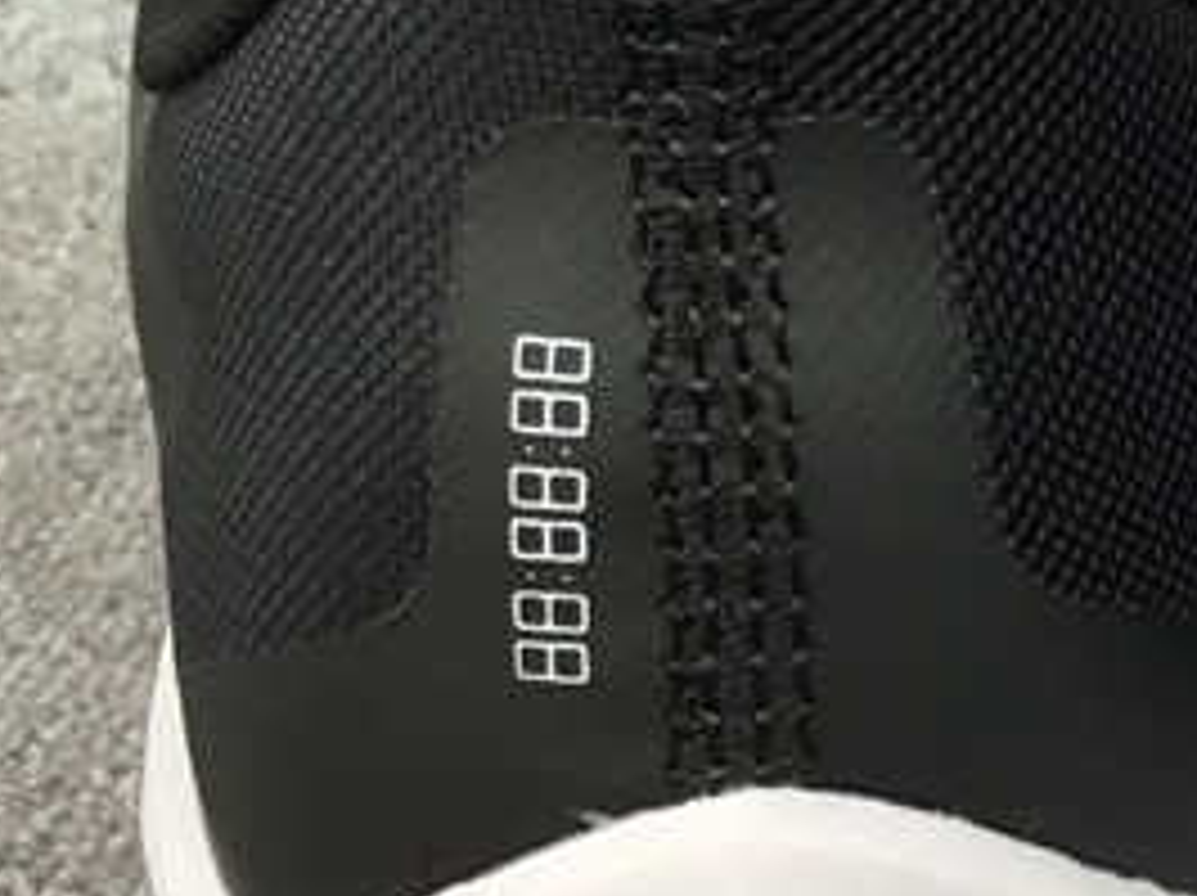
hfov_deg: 17.5
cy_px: 489
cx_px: 1593
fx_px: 3628
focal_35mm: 105
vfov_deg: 14.1
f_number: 2.4
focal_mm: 3.3
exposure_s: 1/100
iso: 32
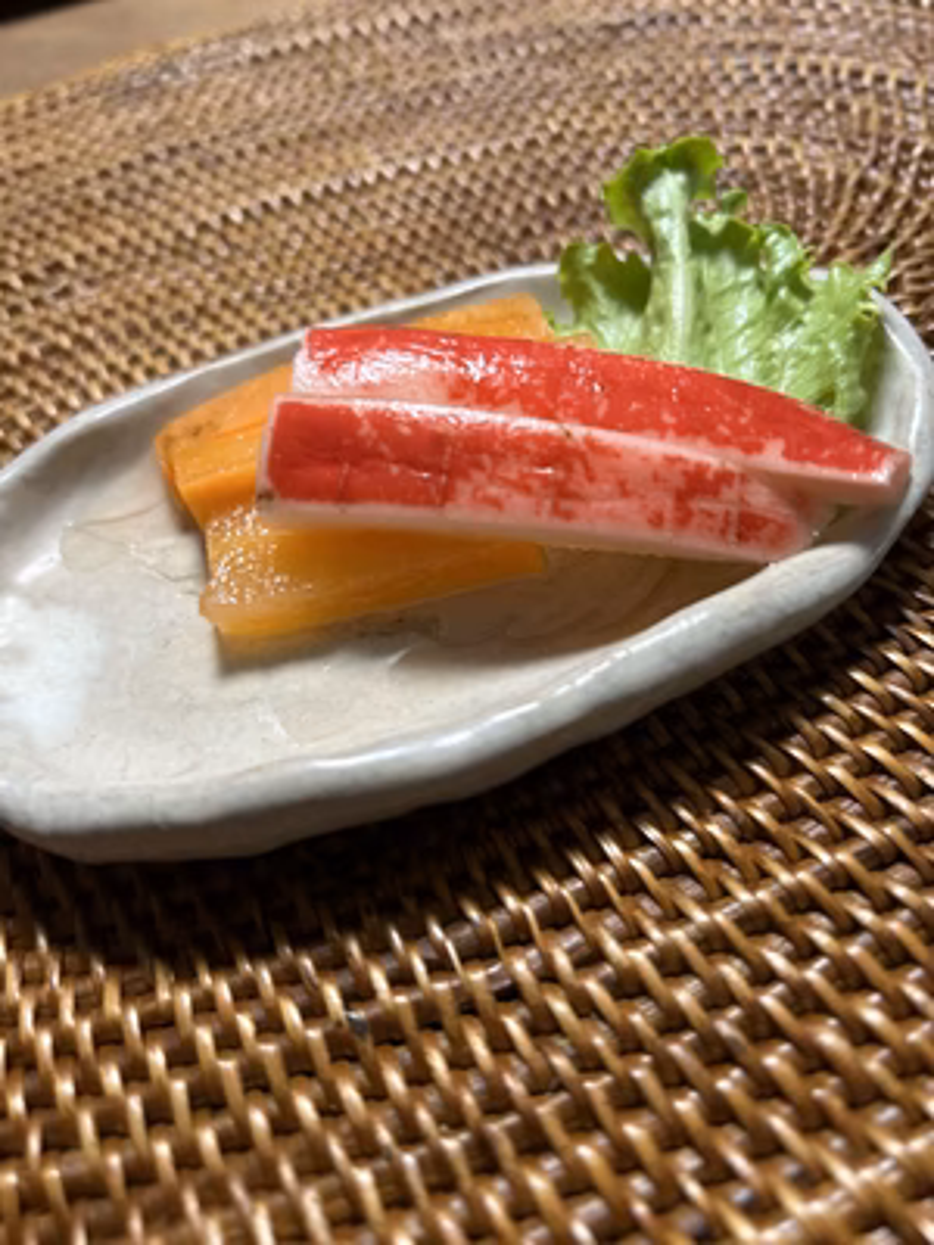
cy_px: 622
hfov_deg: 53.1
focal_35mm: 26
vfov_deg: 67.3
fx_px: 935
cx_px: 467
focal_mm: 5.7
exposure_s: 1/50
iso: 250
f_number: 1.5
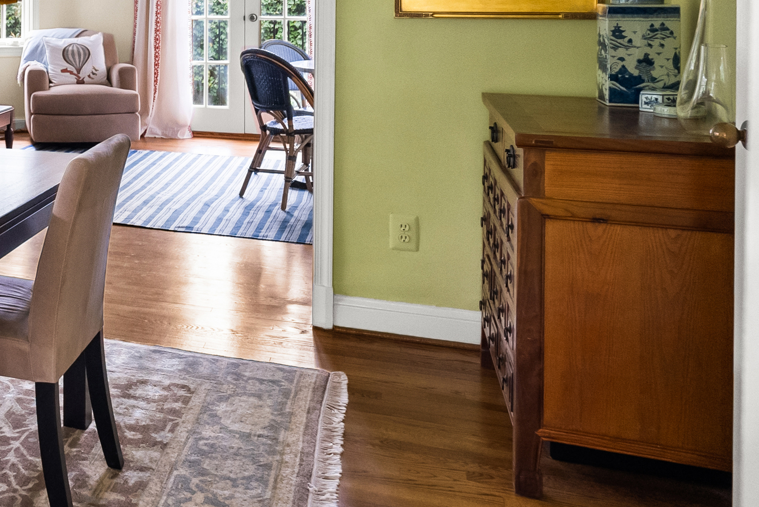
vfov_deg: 27.0
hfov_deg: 34.5
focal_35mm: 47
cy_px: -6
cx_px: -128
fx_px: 991
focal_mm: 20
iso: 3200
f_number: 5
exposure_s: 1/25
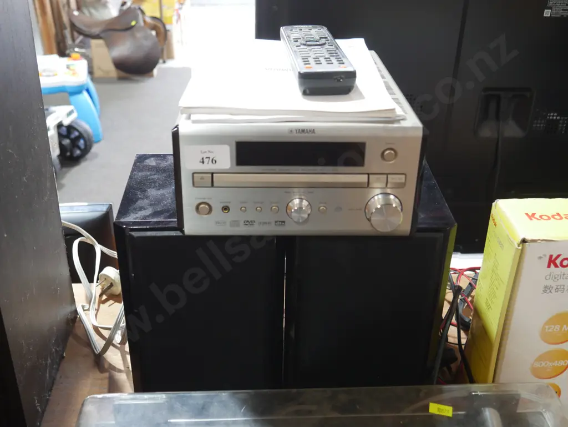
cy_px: 214
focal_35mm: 40
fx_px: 657
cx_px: 284
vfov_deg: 36.0
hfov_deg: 46.8
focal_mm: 20
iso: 800
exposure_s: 1/60
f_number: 4.5
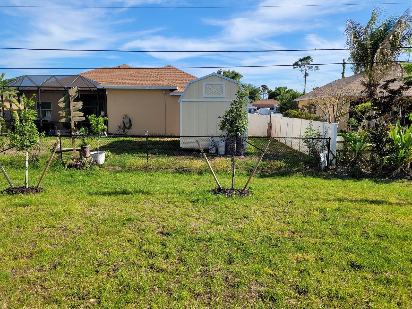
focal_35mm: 26
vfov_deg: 53.1
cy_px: 154
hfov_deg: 67.3
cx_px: 206
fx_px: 309
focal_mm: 5.4
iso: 40
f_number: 1.8
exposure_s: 1/1994
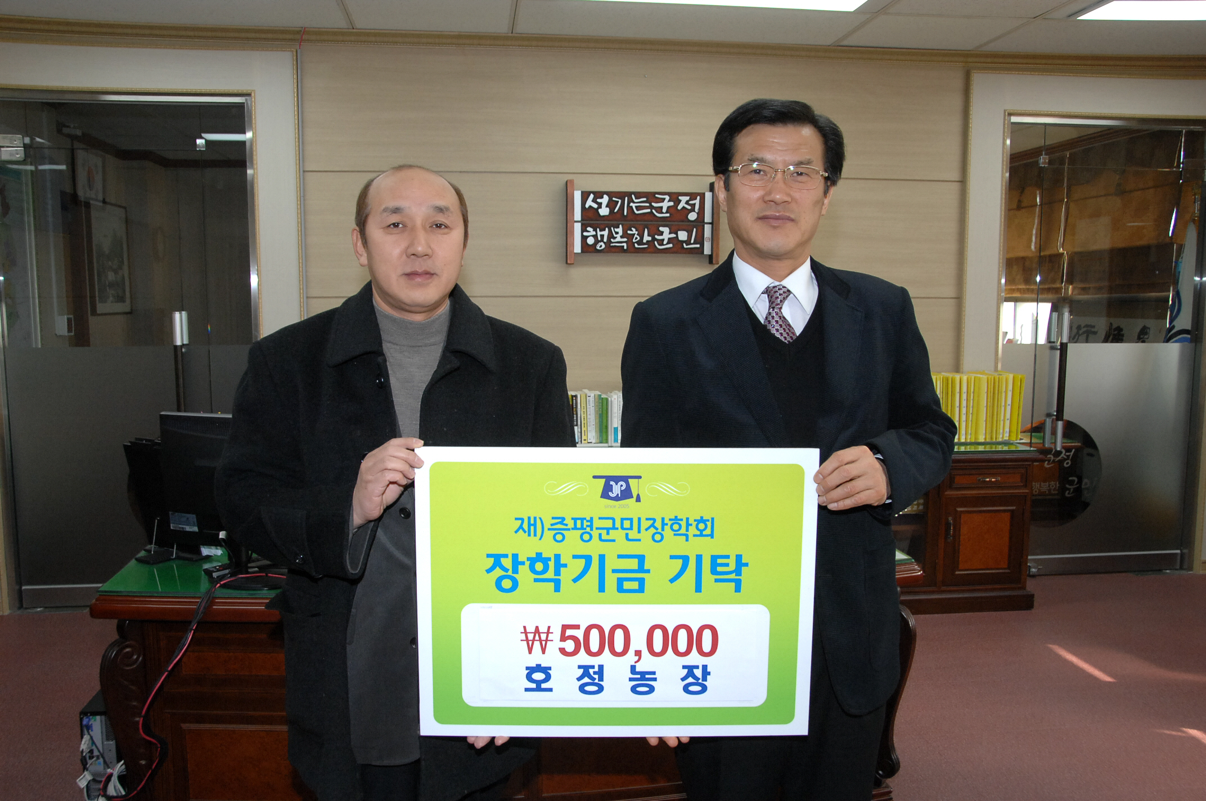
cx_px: 603
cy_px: 400
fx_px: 1004
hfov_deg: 62.0
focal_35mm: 30
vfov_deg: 43.5
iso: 500
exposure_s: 1/60
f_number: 6
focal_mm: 20
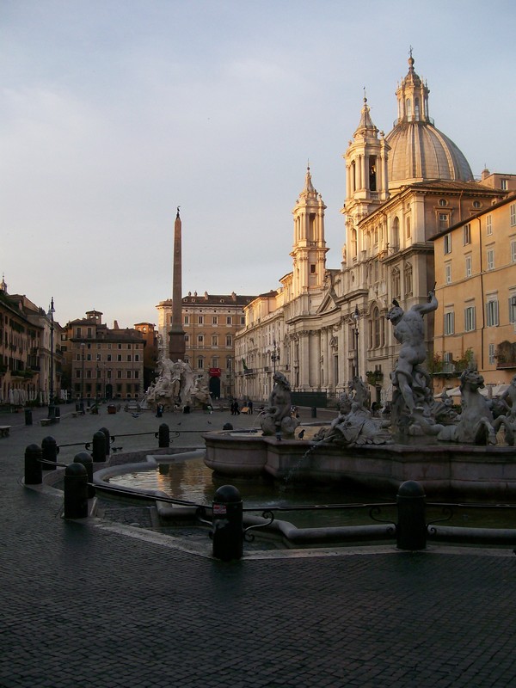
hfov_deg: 39.7
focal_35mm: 36
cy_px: 344
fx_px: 716
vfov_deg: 51.4
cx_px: 258
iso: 80
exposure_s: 1/279
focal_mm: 6
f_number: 2.7
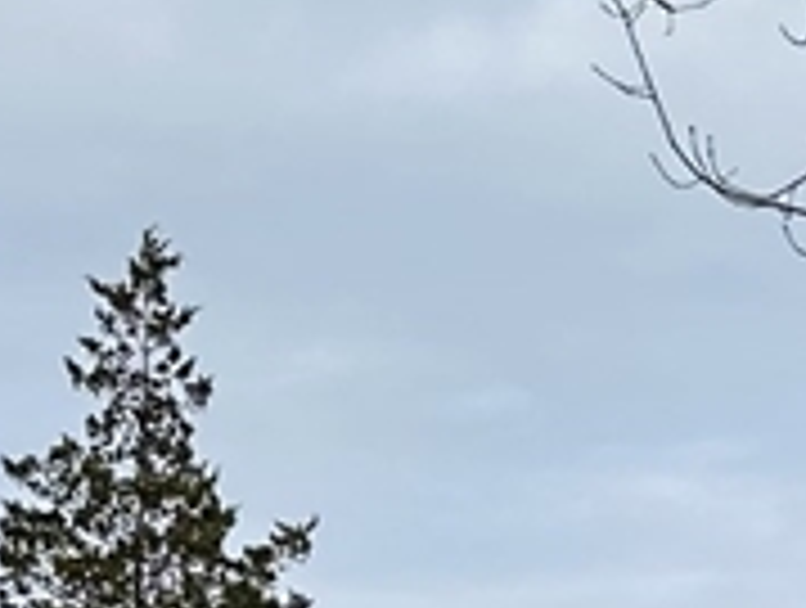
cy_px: 1139
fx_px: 3196
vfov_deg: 10.2
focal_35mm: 137
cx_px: 1842
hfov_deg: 12.0
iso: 80
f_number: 1.78
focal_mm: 6.86
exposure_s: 1/918
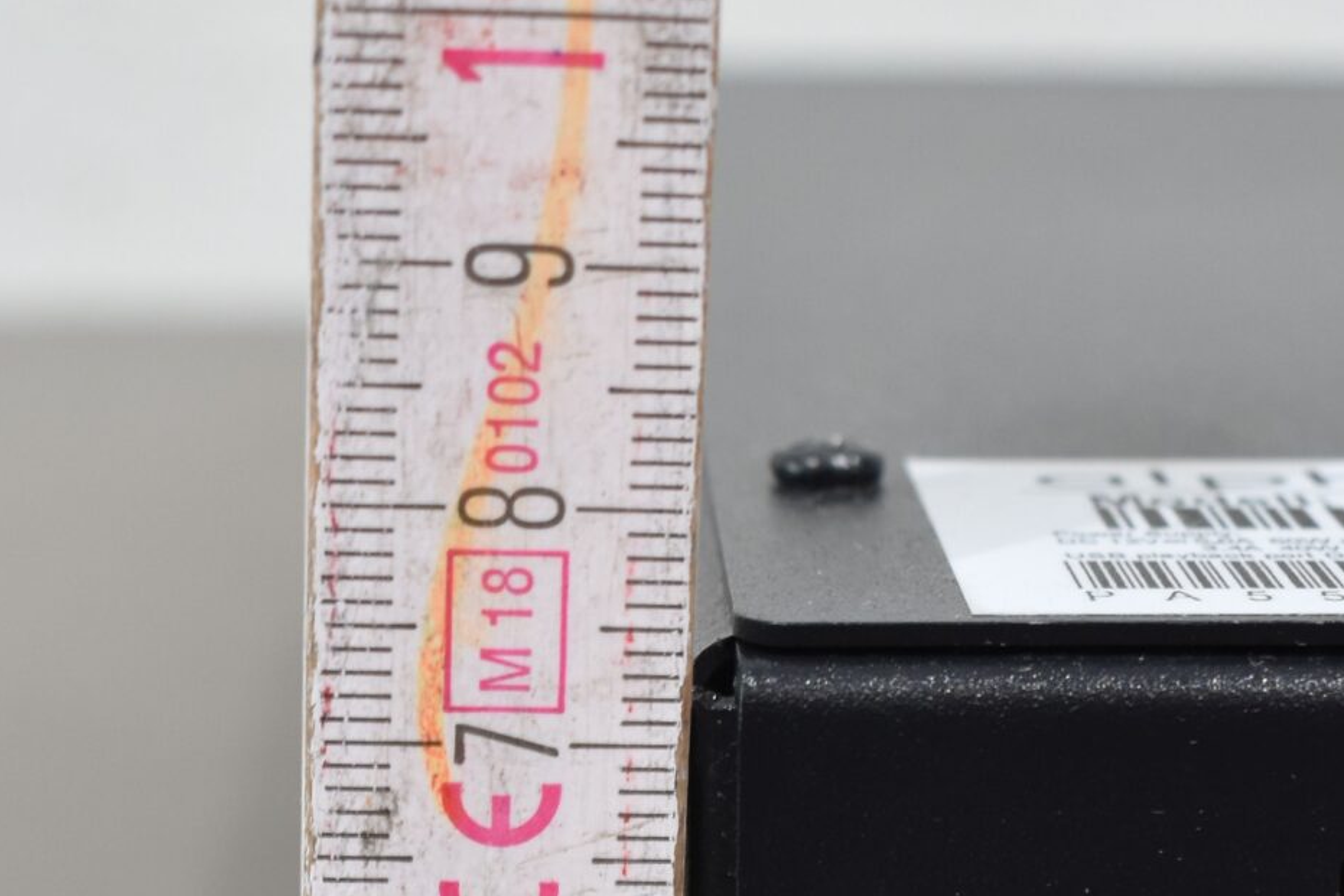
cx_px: 642
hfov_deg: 20.6
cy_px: 1136
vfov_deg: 13.4
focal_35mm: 99
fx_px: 3696
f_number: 5.6
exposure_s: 1/60
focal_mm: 24
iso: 500
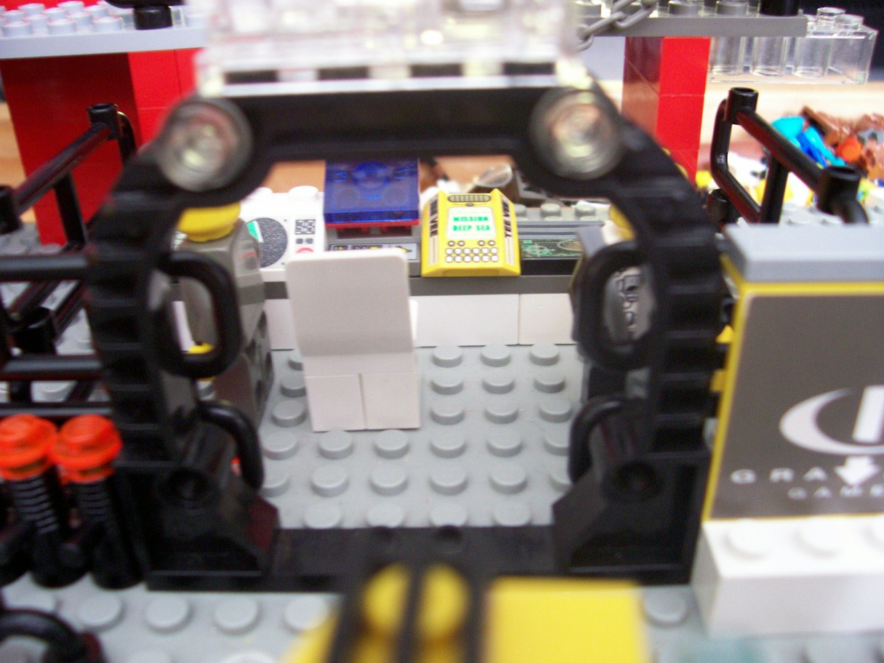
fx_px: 868
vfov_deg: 41.8
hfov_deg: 54.0
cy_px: 332
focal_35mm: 34
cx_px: 442
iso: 160
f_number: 2.7
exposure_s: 1/8.21
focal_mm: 5.6
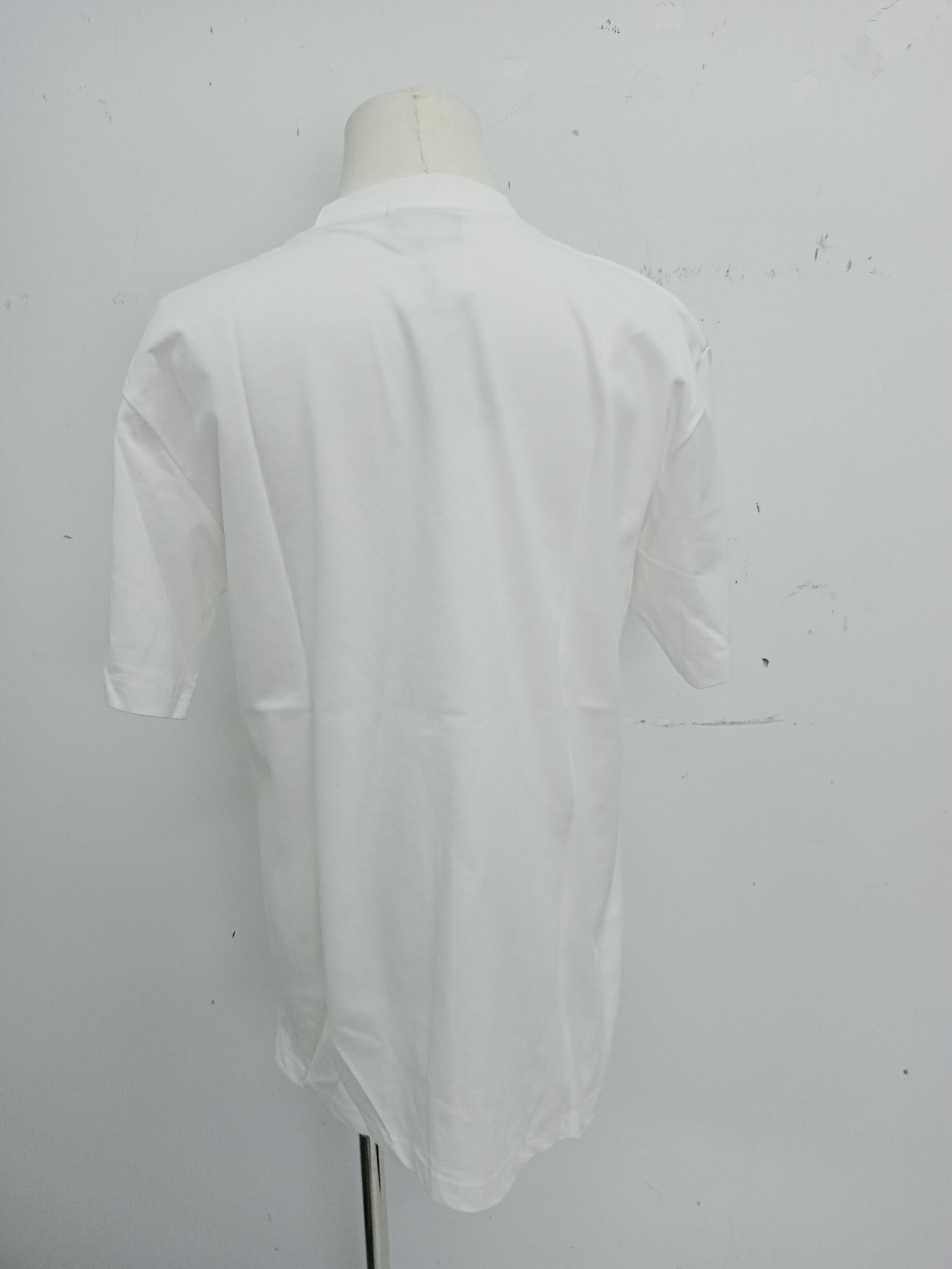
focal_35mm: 26
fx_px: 953
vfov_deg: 67.3
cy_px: 634
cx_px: 476
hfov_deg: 53.1
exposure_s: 1/100
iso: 135
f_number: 1.8
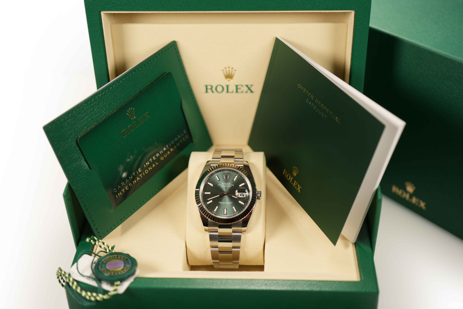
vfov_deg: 27.0
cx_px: 232
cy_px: 154
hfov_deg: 39.6
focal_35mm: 50
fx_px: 643
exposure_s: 1/200
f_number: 2.8
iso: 100
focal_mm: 50
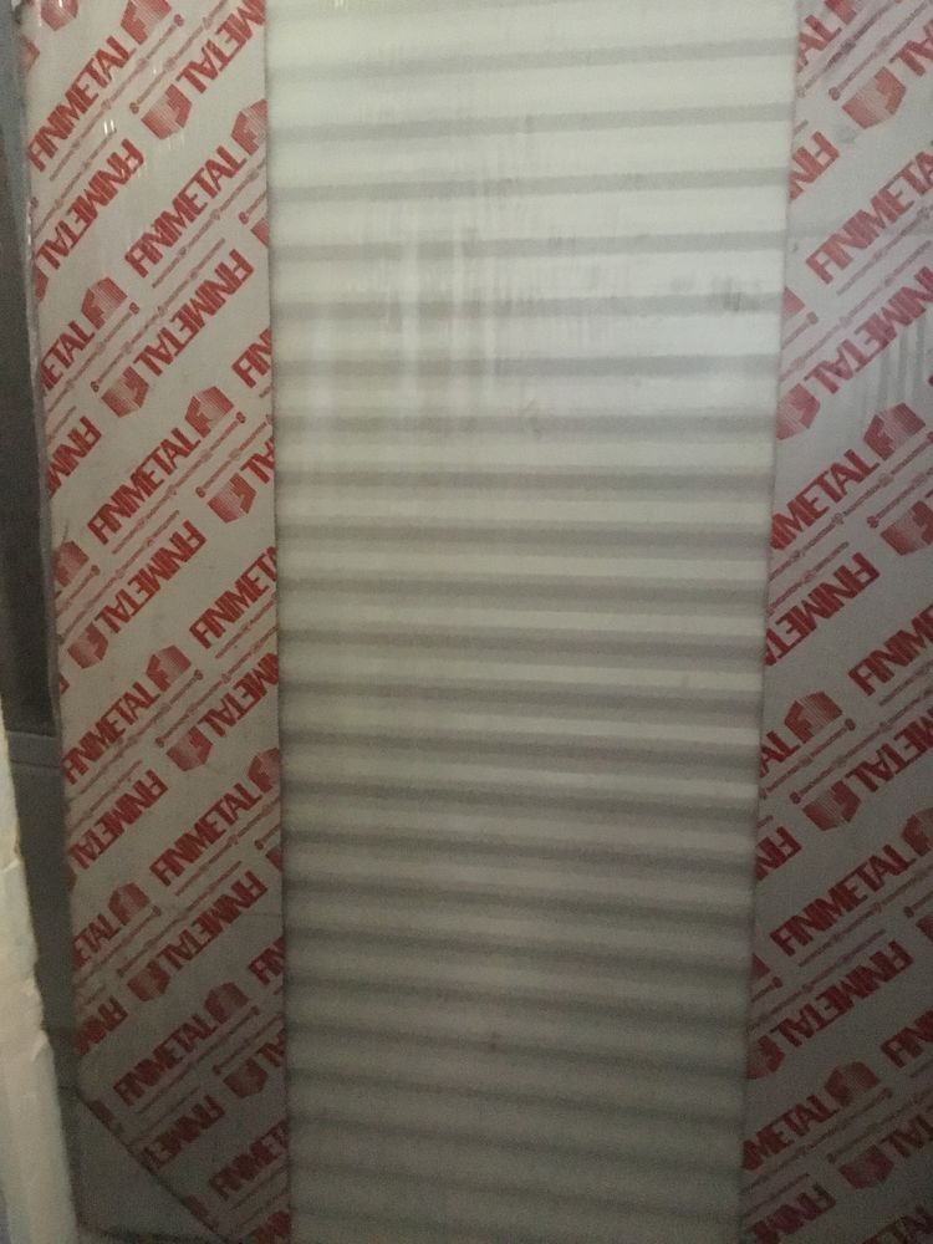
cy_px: 622
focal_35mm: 31
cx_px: 466
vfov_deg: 58.4
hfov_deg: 45.4
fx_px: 1114
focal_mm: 3.3
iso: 800
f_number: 2.4
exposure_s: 1/17
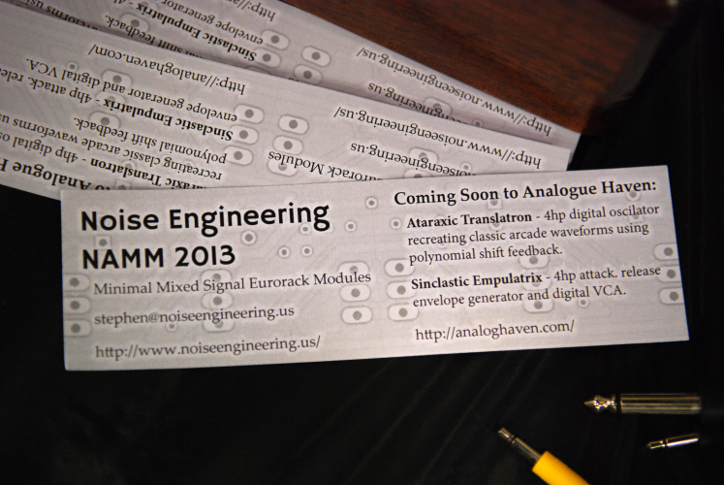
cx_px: 362
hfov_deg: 28.0
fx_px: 1450
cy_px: 242
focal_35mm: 72
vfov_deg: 19.0
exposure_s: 1/60
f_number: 2.8
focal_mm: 48
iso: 640
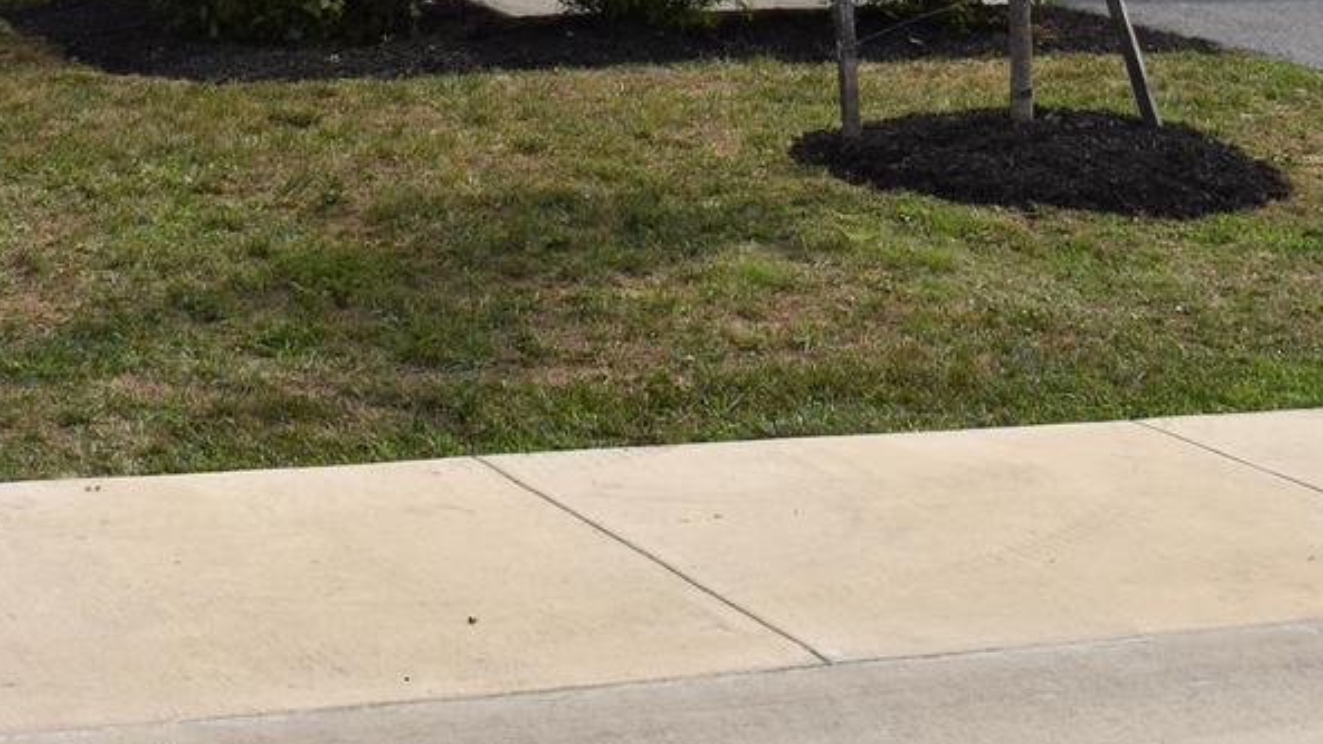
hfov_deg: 20.2
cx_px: 610
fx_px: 3719
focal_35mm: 106
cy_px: -652
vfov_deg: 10.6
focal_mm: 26
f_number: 10
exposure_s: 1/400
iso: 200
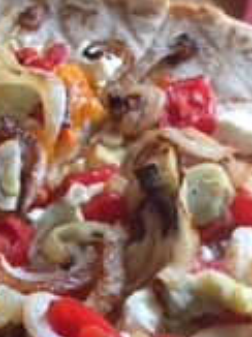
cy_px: 428
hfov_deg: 12.7
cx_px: -29
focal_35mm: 114
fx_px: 1108
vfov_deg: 16.4
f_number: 2.2
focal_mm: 4.15
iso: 50
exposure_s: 1/30
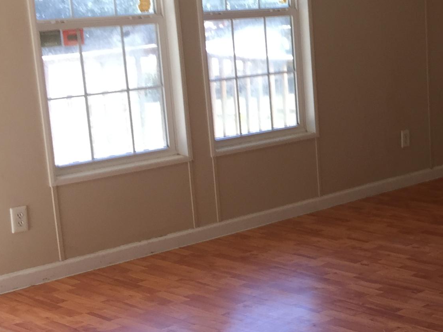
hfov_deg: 22.7
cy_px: 223
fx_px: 999
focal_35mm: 78
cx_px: 549
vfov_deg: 18.8
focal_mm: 4.15
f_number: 2.2
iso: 32
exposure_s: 1/60
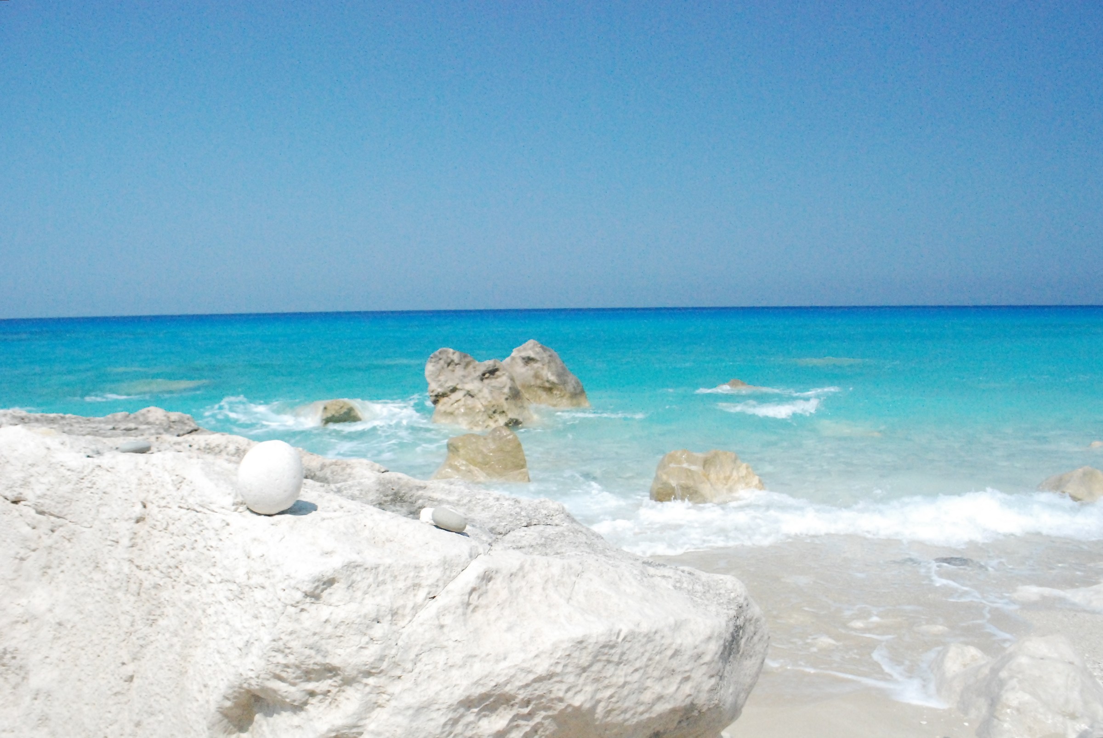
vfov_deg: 48.0
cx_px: 552
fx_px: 828
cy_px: 369
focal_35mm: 27
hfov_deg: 67.3
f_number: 8
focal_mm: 18
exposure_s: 1/4000
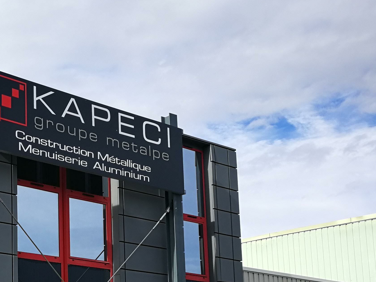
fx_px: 695
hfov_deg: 28.3
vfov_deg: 21.9
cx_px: -4
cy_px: 297
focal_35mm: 64
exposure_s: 1/770
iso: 50
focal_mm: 3.95
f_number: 2.2
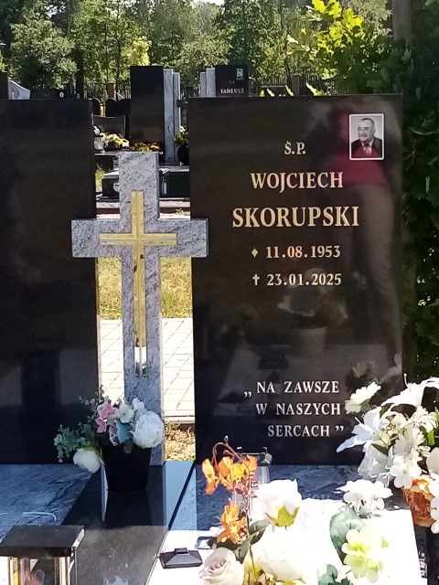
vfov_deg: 67.3
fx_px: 440
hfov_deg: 53.1
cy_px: 292
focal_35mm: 26
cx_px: 220
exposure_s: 1/831
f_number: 1.8
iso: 106
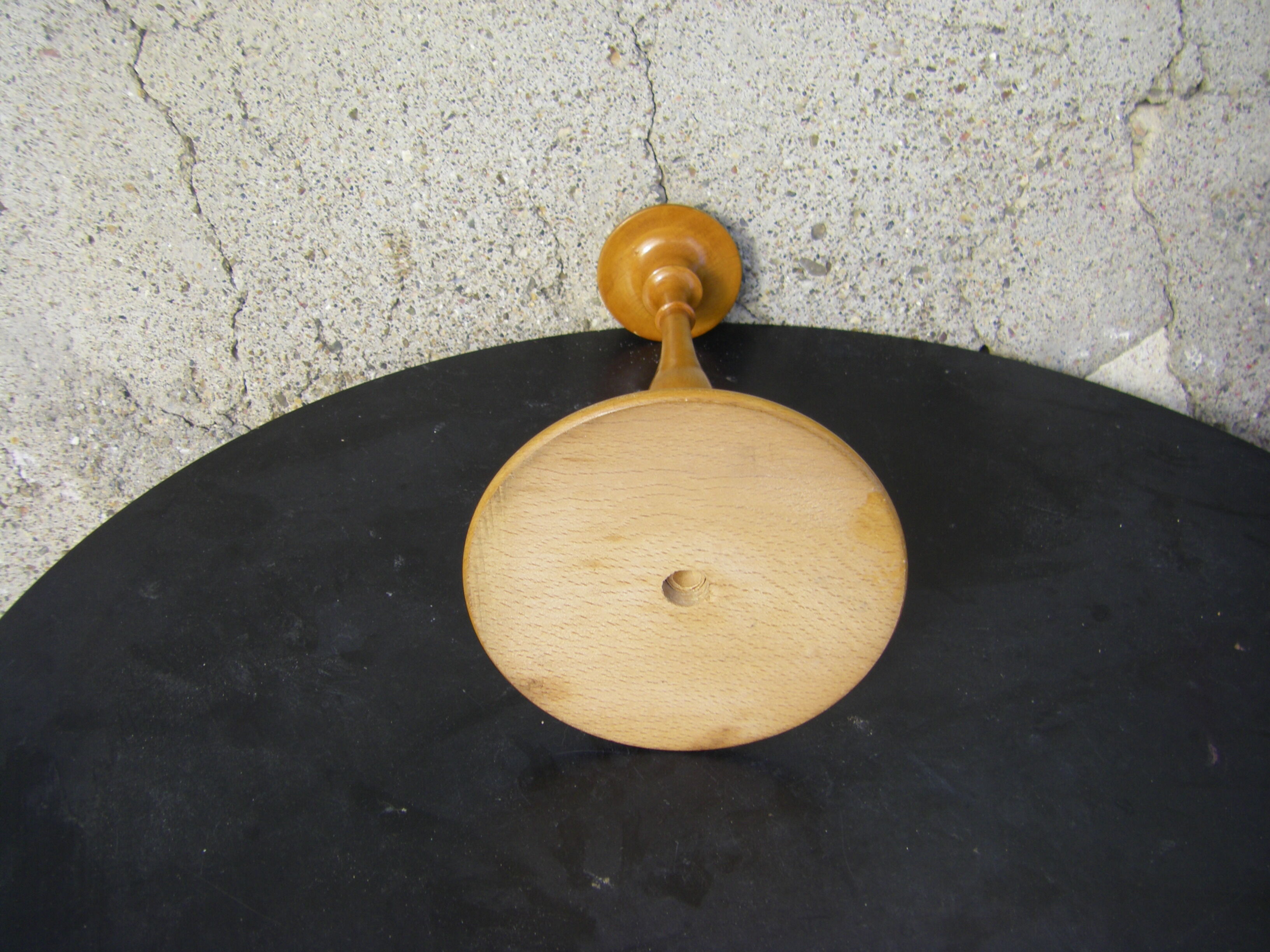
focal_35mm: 38
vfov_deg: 37.7
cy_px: 476
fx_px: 1394
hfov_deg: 49.0
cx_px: 635
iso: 64
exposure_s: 1/125
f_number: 3.5
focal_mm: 6.3
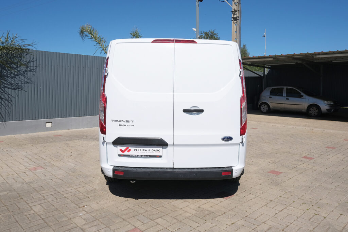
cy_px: 116
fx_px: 251
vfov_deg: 49.6
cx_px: 174
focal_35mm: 26
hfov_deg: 69.4
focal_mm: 17.5
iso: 160
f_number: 10
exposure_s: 1/500
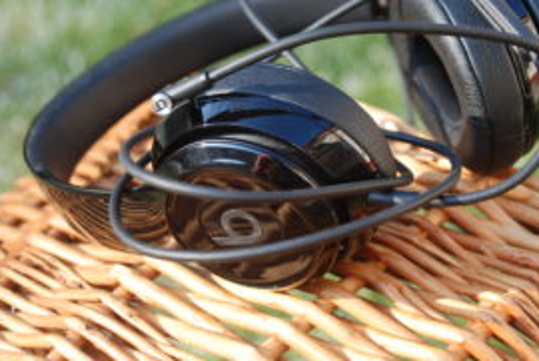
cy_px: 109
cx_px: 307
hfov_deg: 25.3
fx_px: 1200
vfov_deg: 17.1
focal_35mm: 80
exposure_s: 1/60
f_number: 4.2
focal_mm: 32
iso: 100
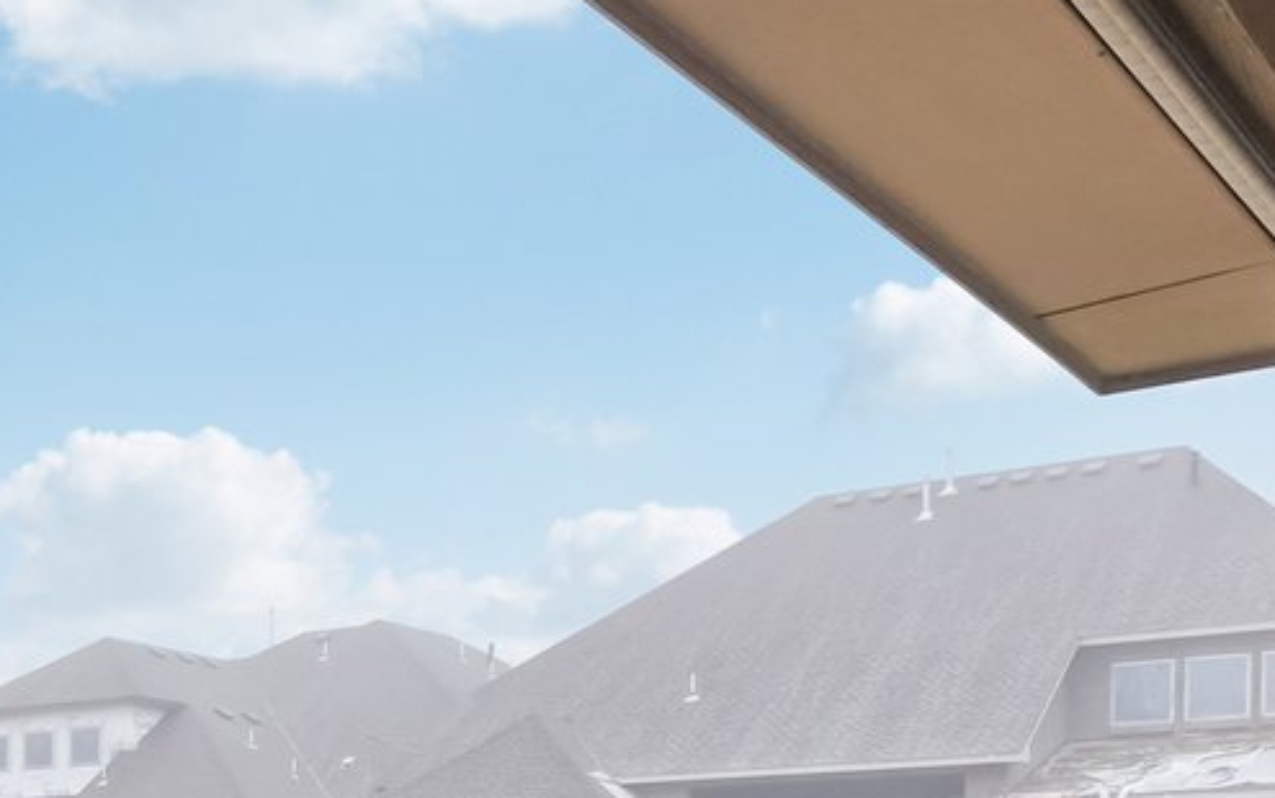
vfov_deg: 20.6
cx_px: -278
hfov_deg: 29.4
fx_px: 2051
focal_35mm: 59
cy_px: 946
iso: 800
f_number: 8
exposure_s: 1/160
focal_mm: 14
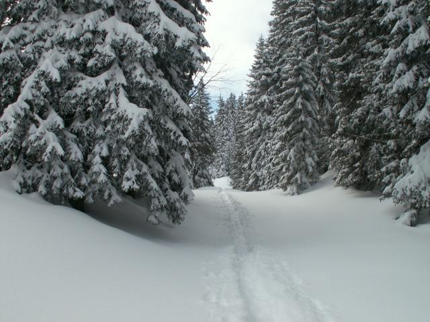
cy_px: 161
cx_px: 215
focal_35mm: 35
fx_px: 435
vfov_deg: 40.7
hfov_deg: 52.6
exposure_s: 1/200
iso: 50
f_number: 6.3
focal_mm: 5.86
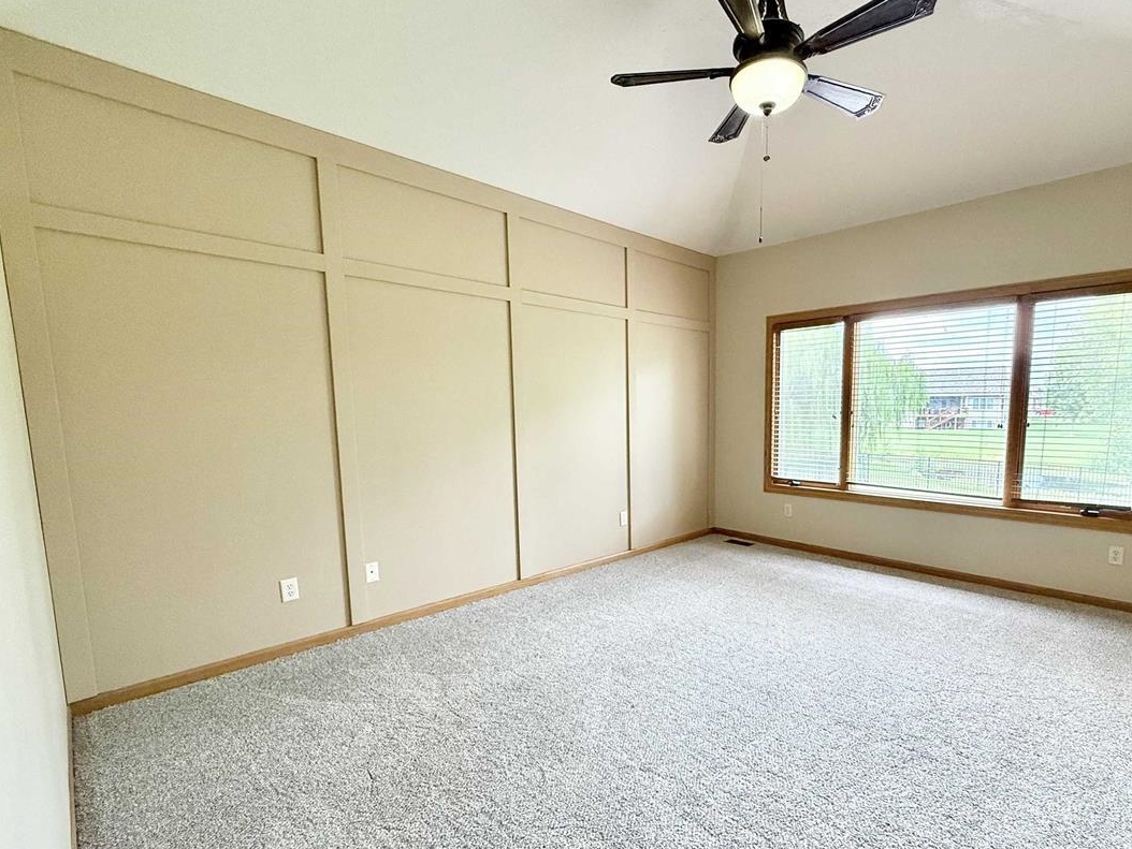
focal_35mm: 17
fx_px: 556
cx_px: 668
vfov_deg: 74.5
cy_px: 470
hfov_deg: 90.1
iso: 160
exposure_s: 1/120
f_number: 2.2
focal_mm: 2.22
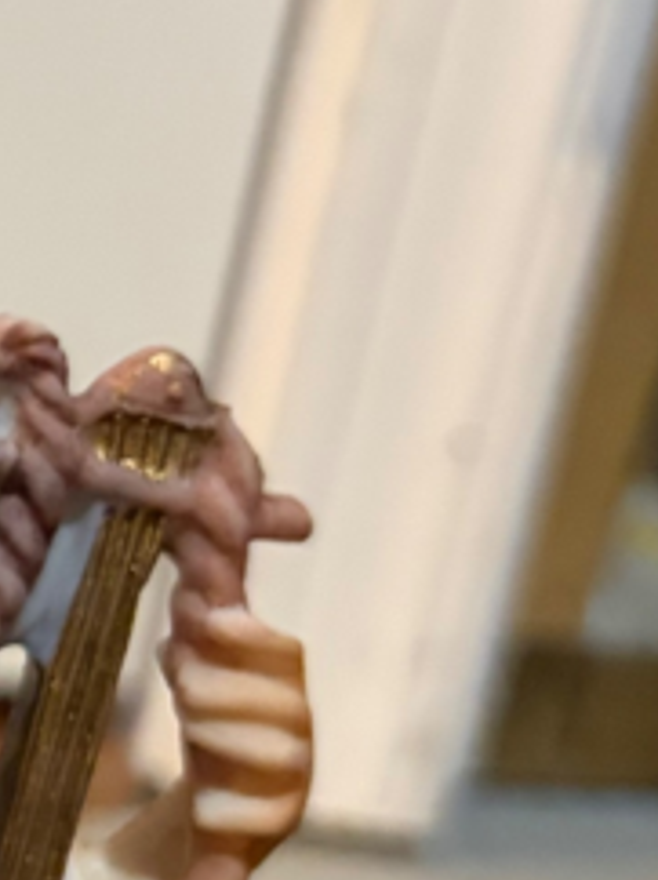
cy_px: 320
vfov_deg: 15.3
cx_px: -934
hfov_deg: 10.0
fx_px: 3275
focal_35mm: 129
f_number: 1.6
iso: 500
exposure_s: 1/30
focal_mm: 5.96
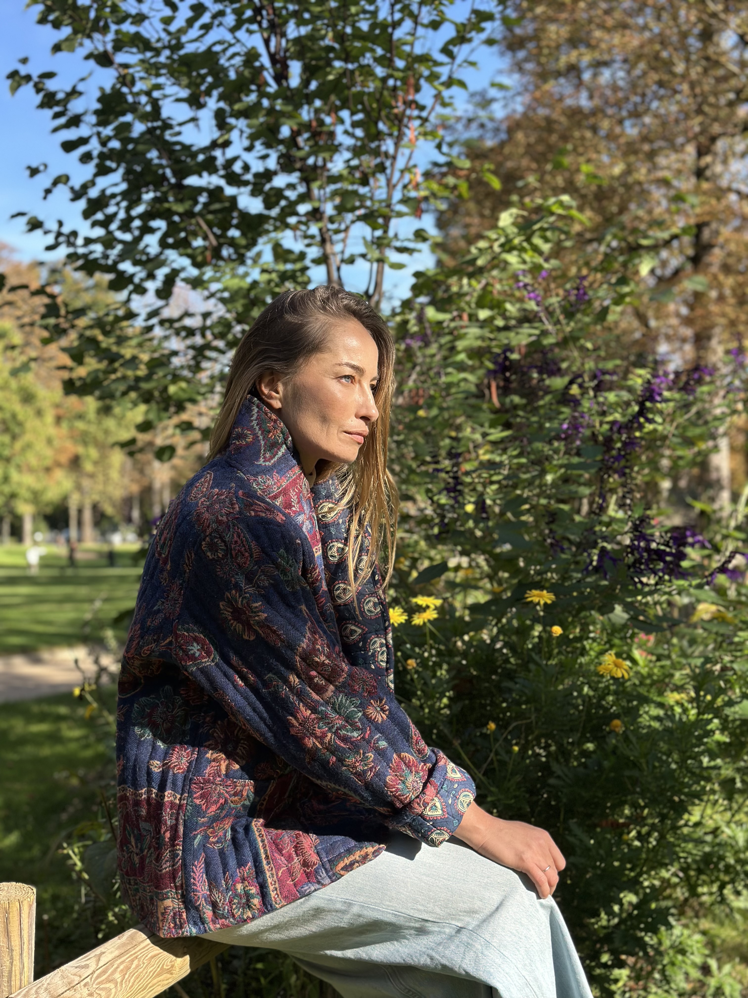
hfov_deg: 30.3
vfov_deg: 39.7
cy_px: 499
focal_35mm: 48
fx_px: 1383
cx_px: 374
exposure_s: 1/2410
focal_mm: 6.86
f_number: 1.78
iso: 80
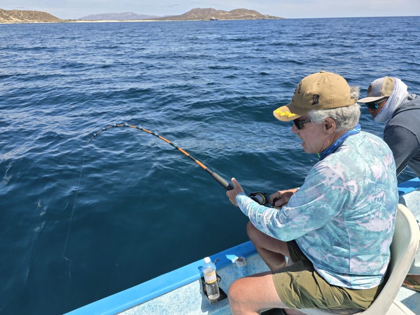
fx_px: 279
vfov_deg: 58.9
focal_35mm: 23
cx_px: 210
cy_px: 158
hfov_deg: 73.9
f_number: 1.7
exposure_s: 1/717
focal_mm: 6.3
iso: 12
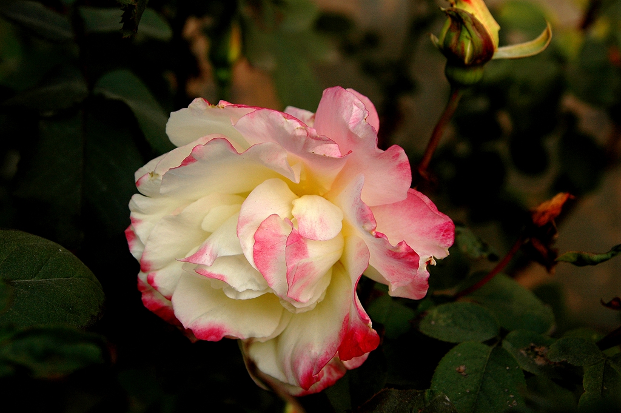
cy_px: 206
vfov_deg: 28.0
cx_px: 310
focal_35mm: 48
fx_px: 827
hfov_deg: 41.1
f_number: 5.6
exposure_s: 1/320
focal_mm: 32
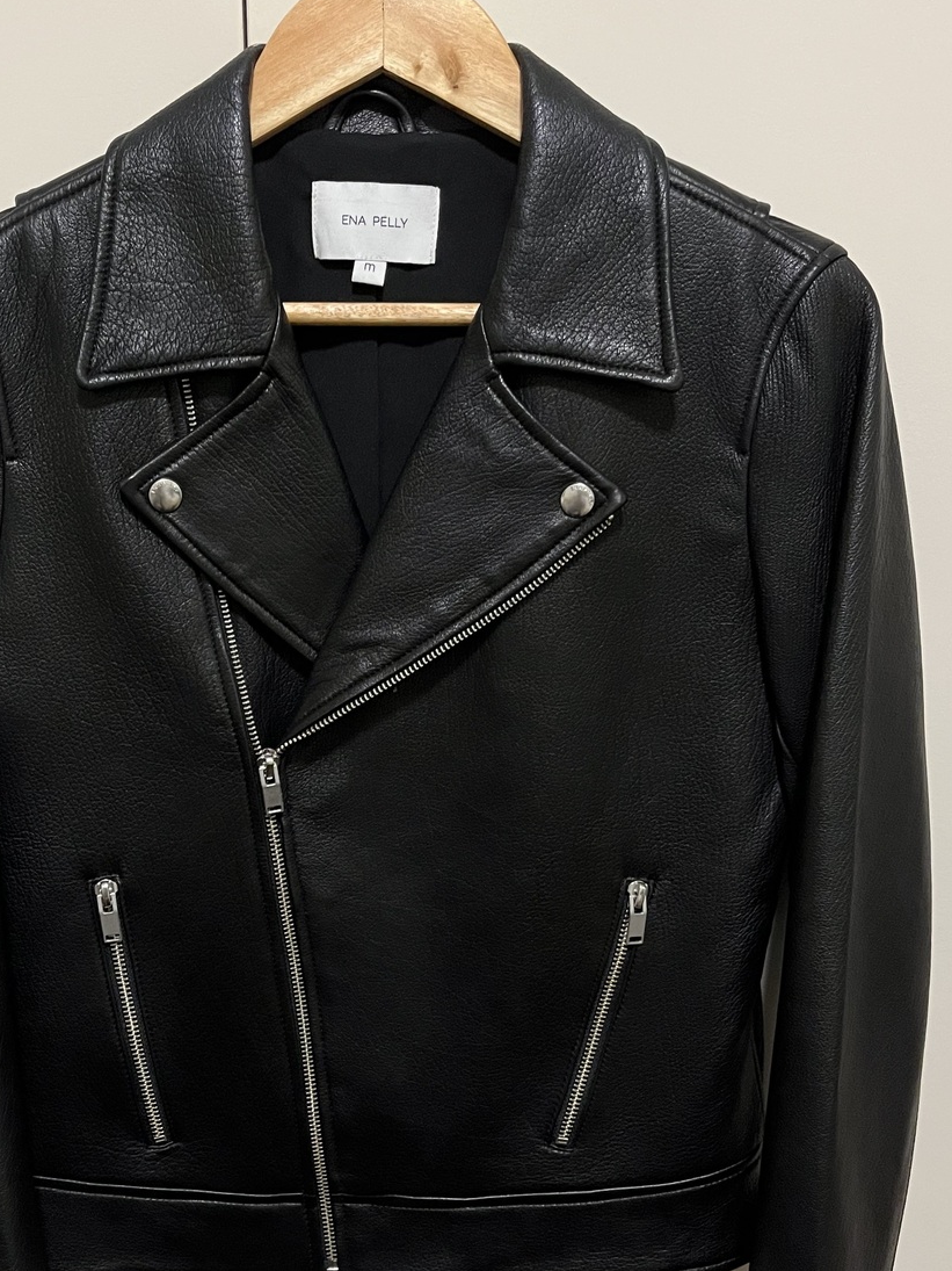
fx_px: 1394
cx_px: 387
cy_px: 716
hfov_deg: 37.6
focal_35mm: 38
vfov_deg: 48.9
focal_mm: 5.1
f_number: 1.6
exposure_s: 1/25
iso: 500
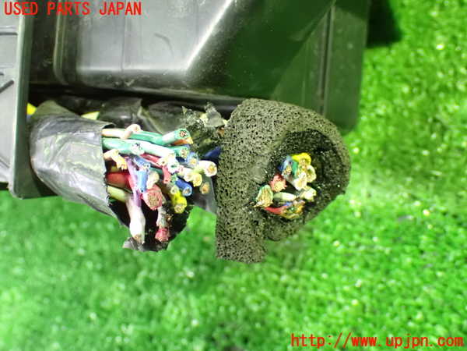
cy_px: 176
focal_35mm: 54
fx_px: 729
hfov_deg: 35.5
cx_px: 234
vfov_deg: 27.0
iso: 1600
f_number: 3.3
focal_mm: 9.65
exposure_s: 1/15
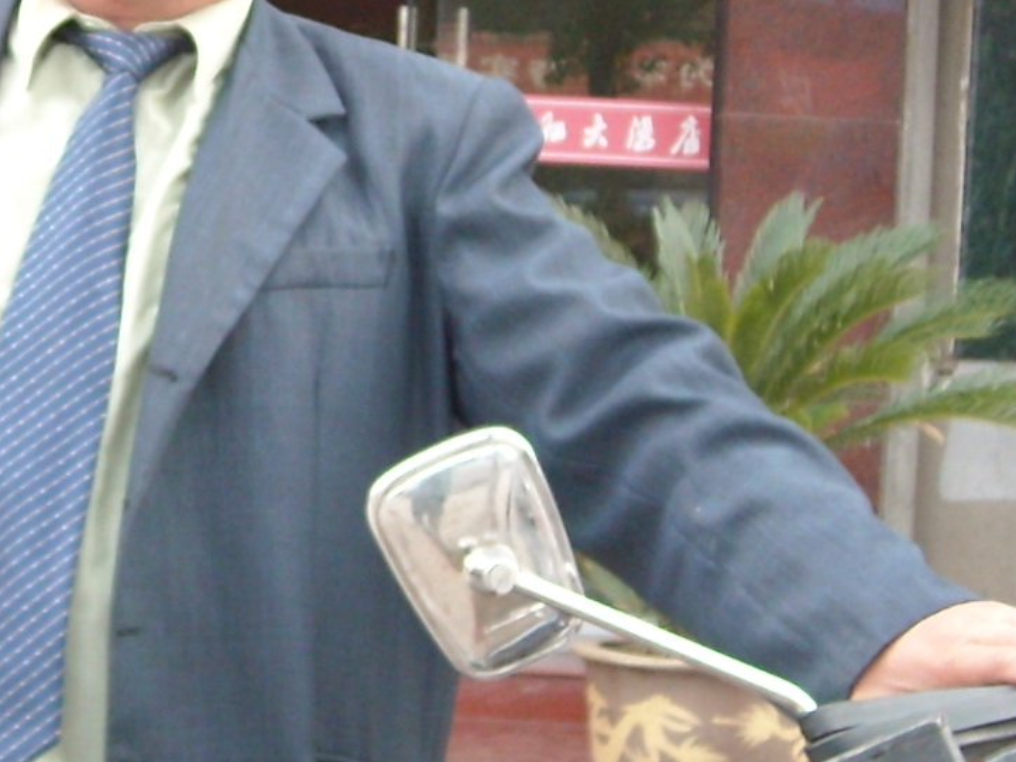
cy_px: 219
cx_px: 179
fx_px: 3698
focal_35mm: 126
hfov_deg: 15.5
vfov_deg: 11.7
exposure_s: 1/60
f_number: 2.8
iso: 154
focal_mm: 5.7
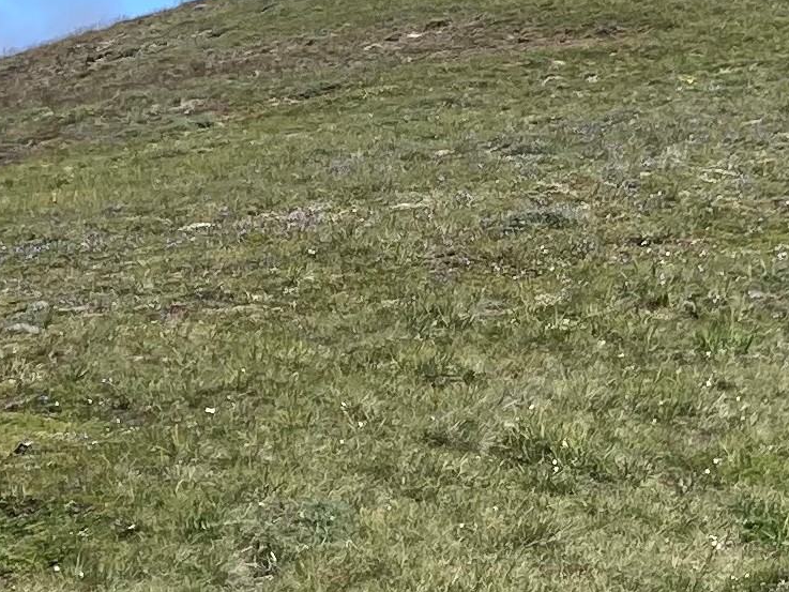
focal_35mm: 117
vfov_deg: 12.2
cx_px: 1450
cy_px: -207
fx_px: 2667
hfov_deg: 14.6
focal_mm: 3.99
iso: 20
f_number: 1.8
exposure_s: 1/1919
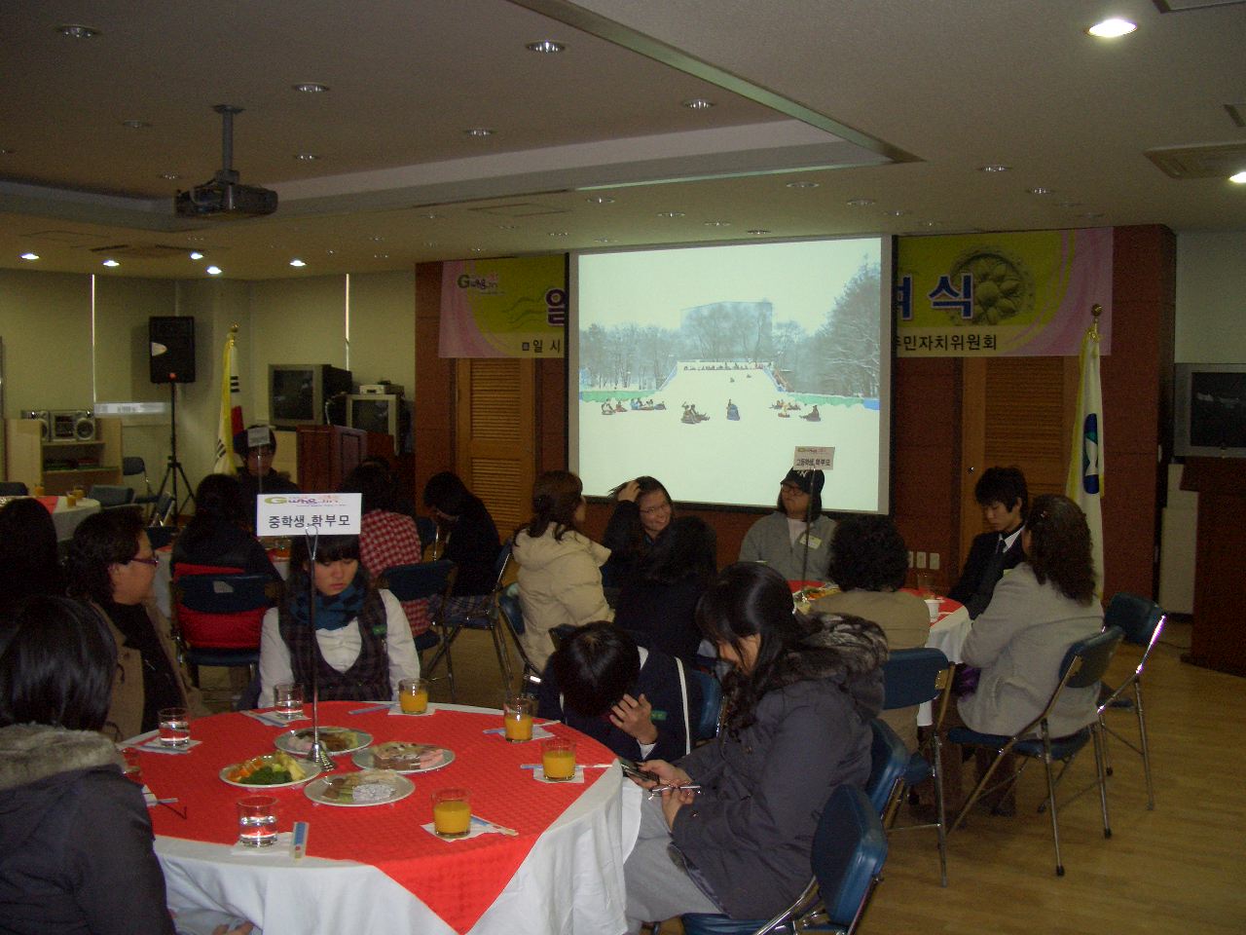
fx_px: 1260
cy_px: 468
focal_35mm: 35
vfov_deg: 40.7
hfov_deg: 52.6
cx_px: 623
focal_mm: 5.8
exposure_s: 1/60
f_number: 2.6
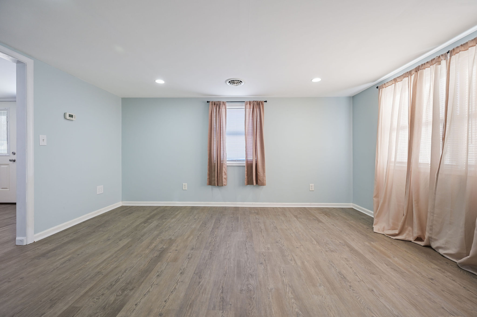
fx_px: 185
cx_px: 238
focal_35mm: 14
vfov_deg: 81.1
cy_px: 158
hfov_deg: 104.3
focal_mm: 14
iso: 320
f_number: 8
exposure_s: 1/2.5
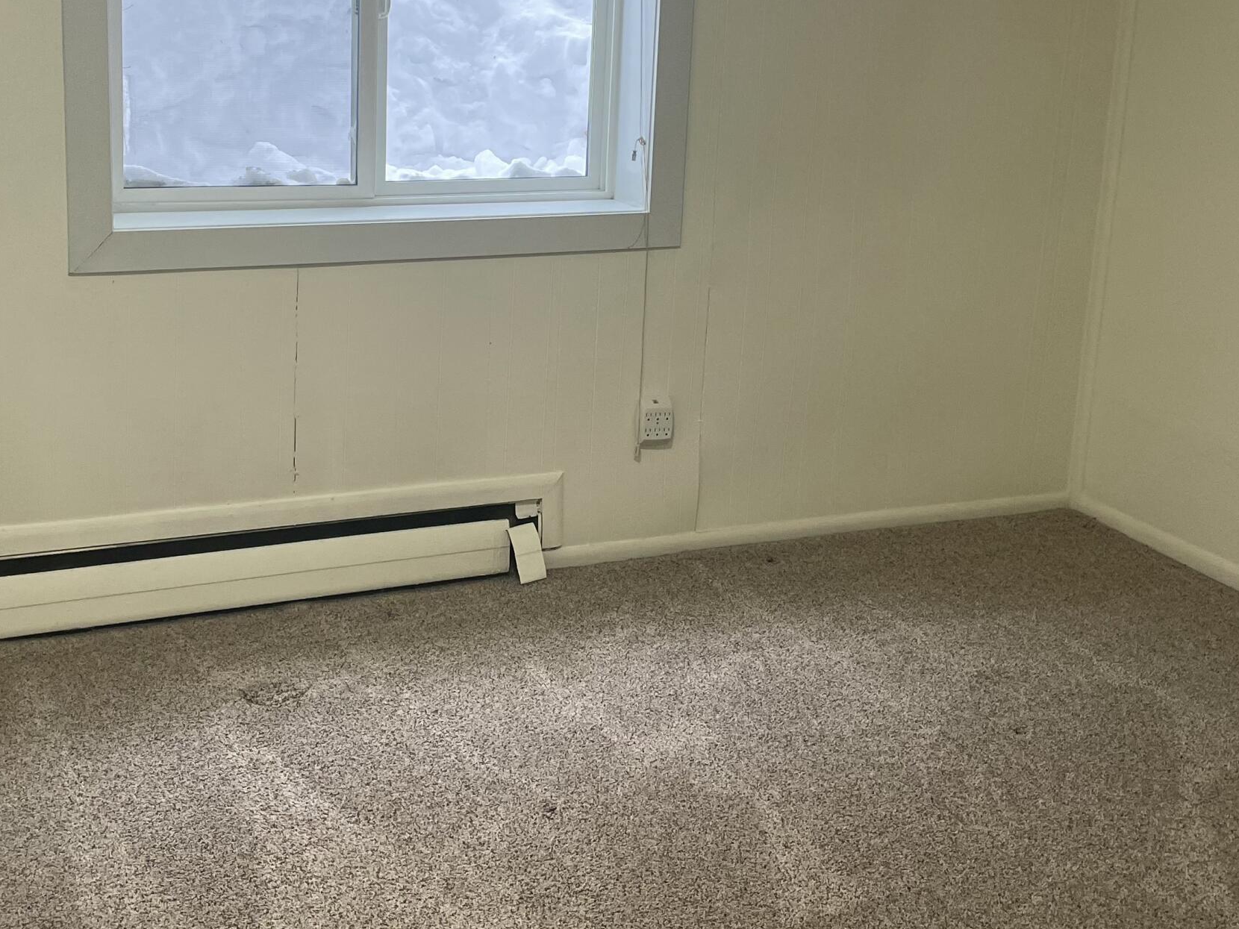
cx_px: 577
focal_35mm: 47
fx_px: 1682
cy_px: 274
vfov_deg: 30.5
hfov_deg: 40.4
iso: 125
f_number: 1.6
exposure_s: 1/120
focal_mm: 4.2
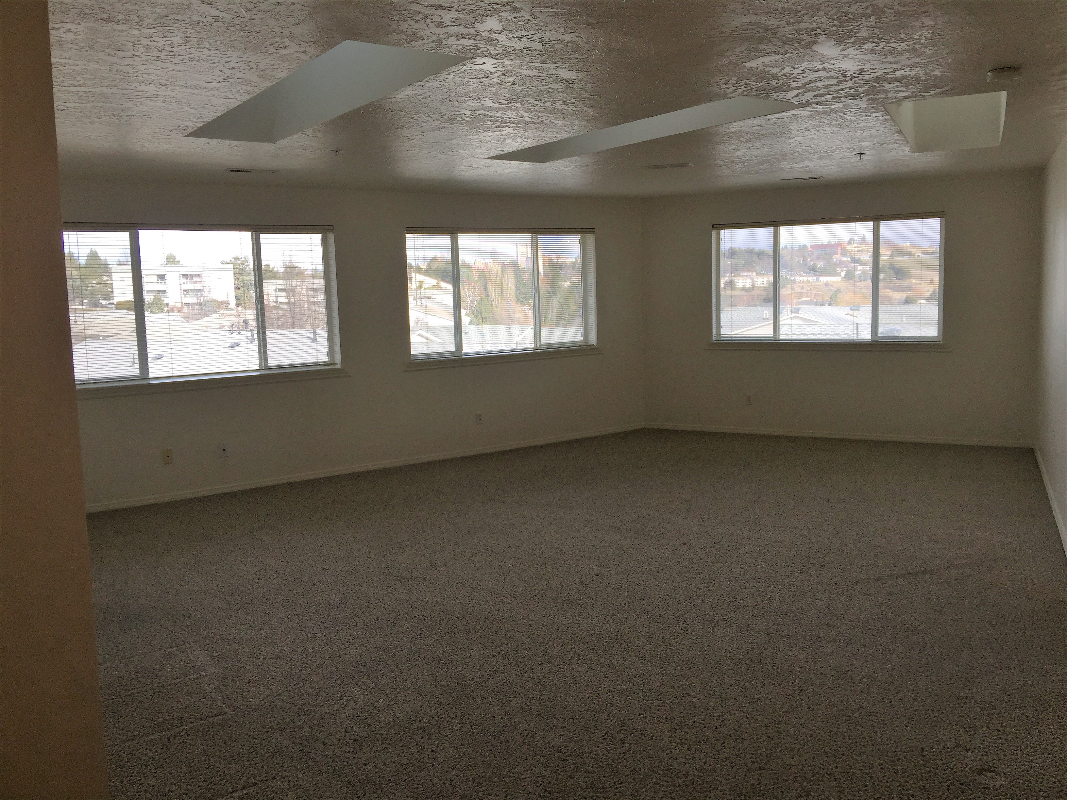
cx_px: 534
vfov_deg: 48.2
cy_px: 400
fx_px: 894
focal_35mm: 29
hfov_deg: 61.7
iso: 32
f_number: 2.2
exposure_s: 1/231
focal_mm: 4.15
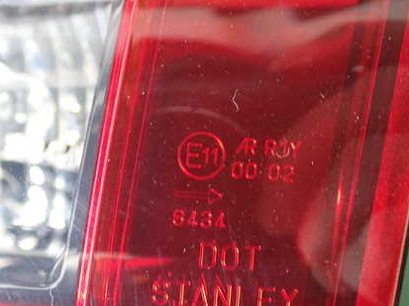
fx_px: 756
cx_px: 161
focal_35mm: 64
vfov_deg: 22.8
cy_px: 200
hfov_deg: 30.2
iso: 800
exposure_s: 1/25
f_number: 2.9
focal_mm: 7.84
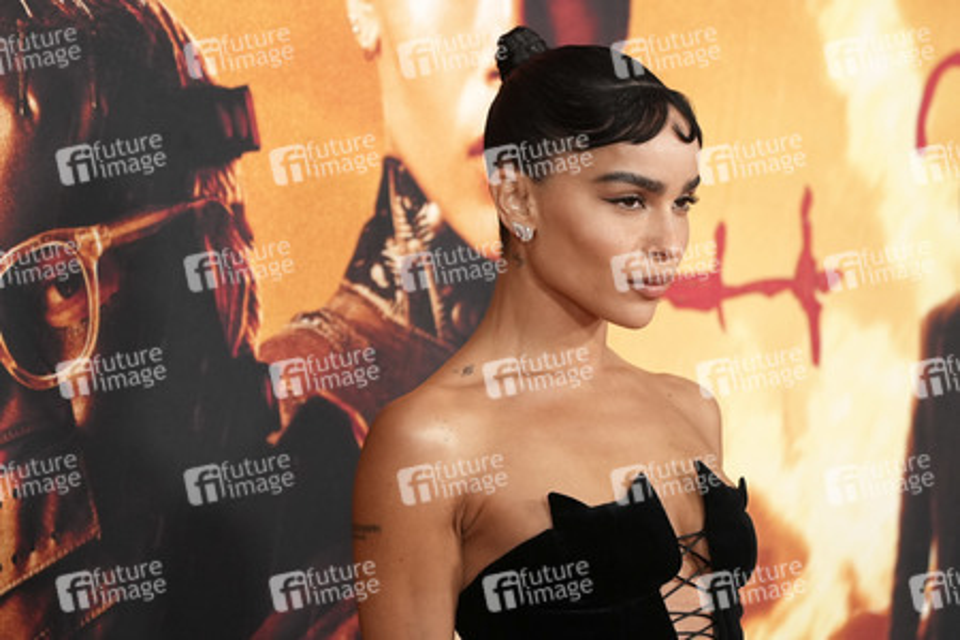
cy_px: 320
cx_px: 480
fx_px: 6506
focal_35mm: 244
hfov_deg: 8.4
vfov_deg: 5.6
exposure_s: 1/500
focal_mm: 244
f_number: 5.6
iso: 5000
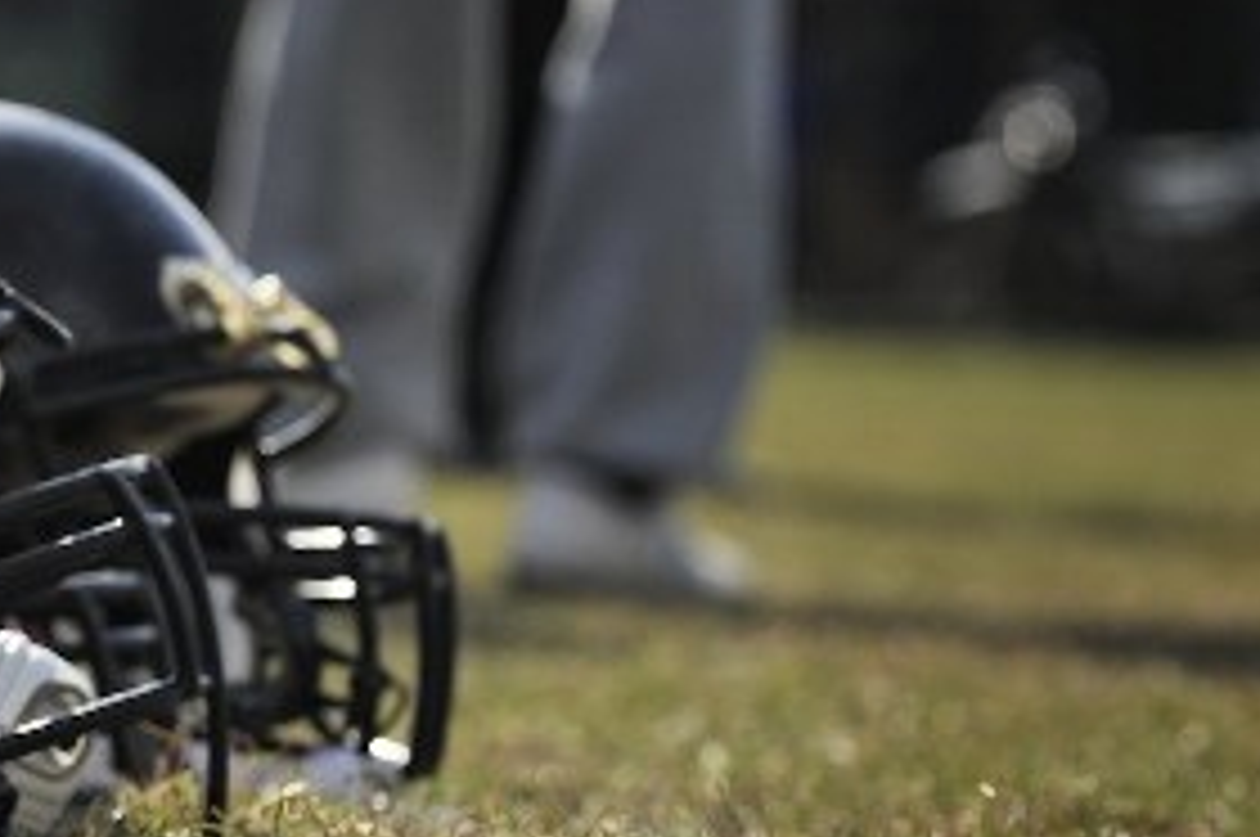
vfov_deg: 4.1
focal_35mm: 332
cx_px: -288
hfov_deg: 6.2
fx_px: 11606
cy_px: 418
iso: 400
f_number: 6.3
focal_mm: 116
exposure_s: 1/2000
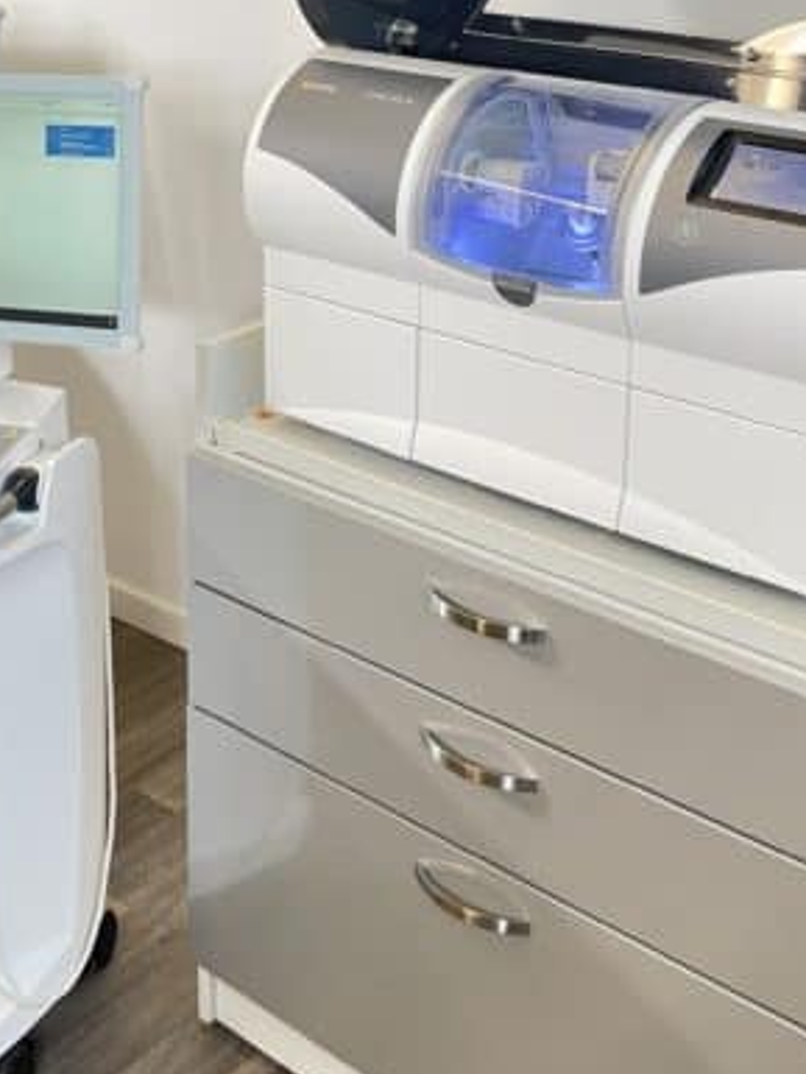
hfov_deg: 26.5
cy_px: 192
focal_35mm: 54
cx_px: 139
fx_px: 1676
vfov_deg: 34.3
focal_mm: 4.2
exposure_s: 1/50
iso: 100
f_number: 1.6
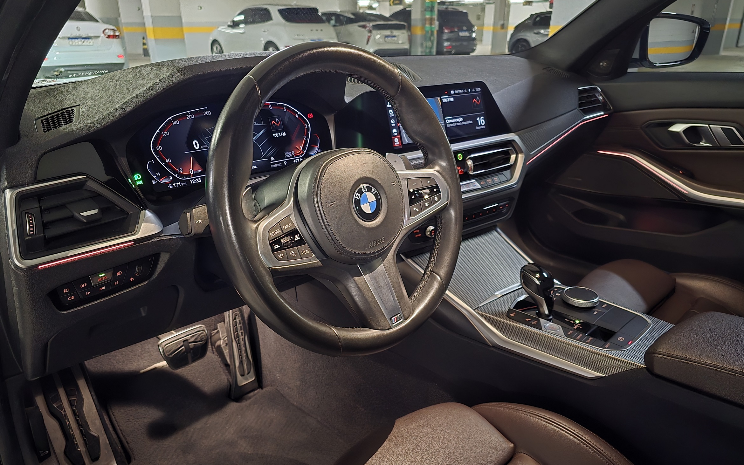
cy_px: 249
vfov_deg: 49.3
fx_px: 507
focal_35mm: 25
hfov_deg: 72.5
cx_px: 366
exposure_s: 1/24
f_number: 1.7
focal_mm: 6.3
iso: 2000
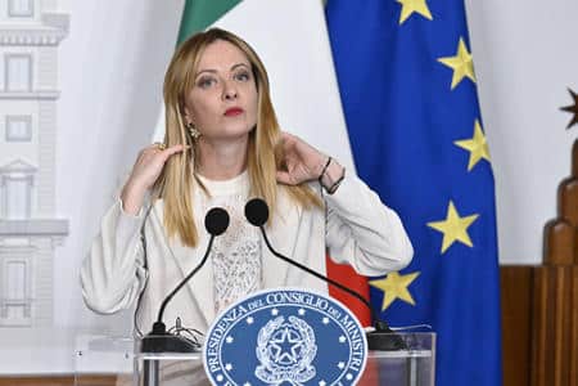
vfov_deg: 7.6
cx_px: 289
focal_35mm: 180
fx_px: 2890
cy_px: 193
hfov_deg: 11.4
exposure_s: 1/640
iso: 5000
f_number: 5.6
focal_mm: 180
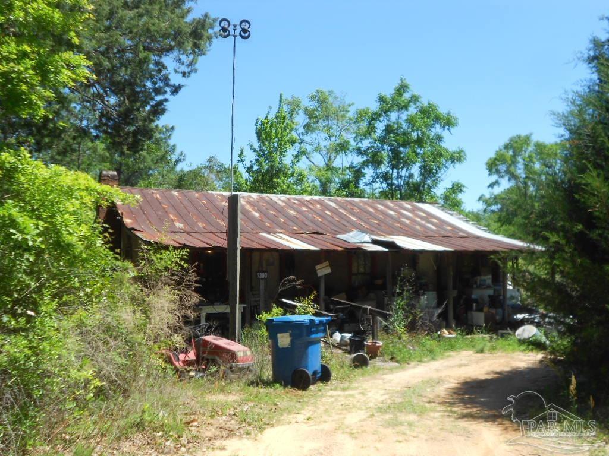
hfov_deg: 50.1
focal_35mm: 37
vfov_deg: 38.7
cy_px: 228
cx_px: 304
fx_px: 651
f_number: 3.9
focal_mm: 6.7
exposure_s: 1/500
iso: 80
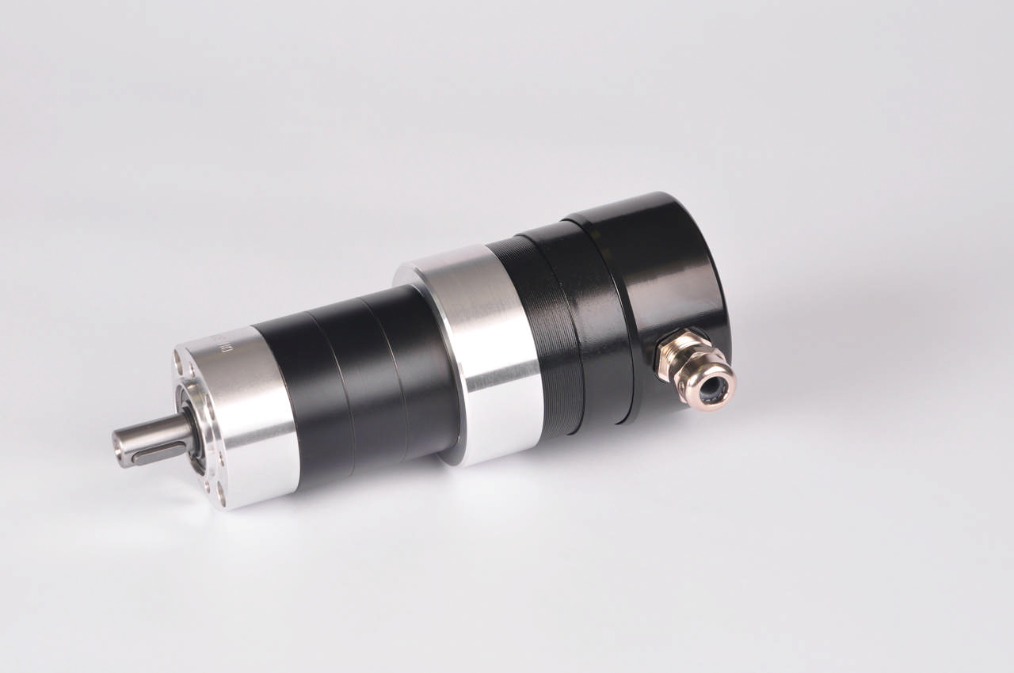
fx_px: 3291
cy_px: 336
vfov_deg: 11.7
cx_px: 507
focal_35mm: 117
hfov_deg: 17.5
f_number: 20
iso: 200
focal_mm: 78
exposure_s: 1/125
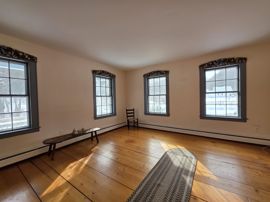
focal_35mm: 13
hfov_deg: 106.2
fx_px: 101
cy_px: 101
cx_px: 135
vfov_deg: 89.9
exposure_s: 1/120
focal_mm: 2.2
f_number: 1.9
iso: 32
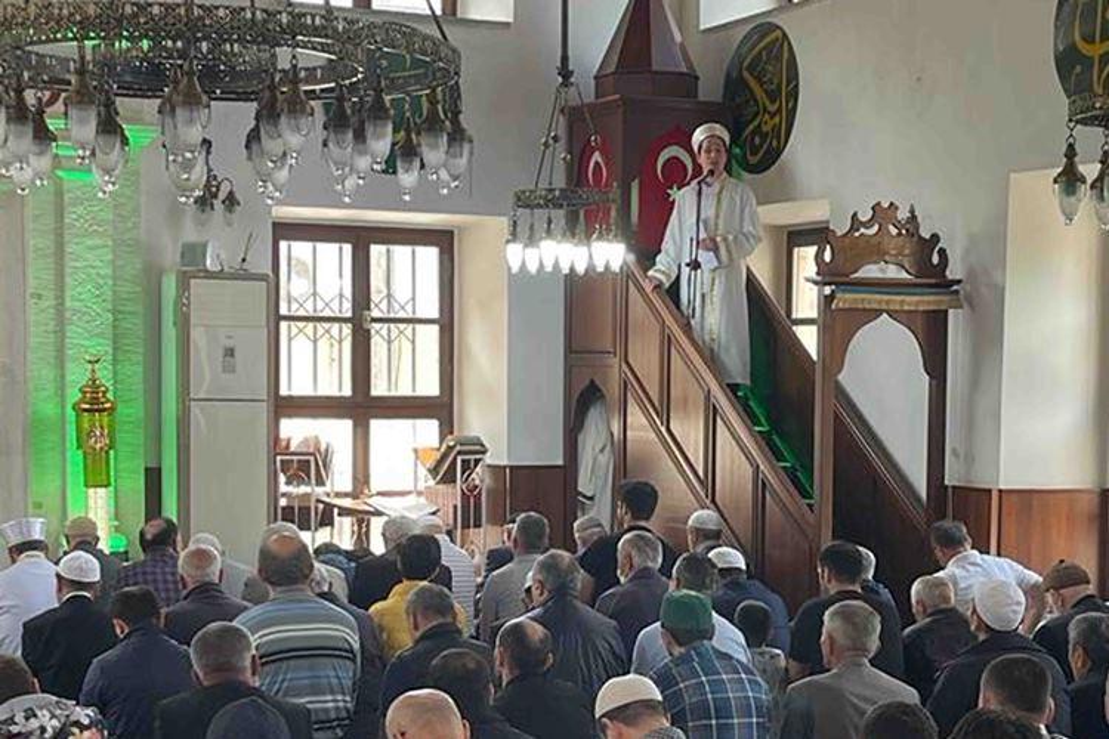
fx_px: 1571
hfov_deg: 38.9
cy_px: 370
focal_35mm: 51
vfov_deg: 26.5
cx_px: 554
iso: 200
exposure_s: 1/400
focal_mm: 34
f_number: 10
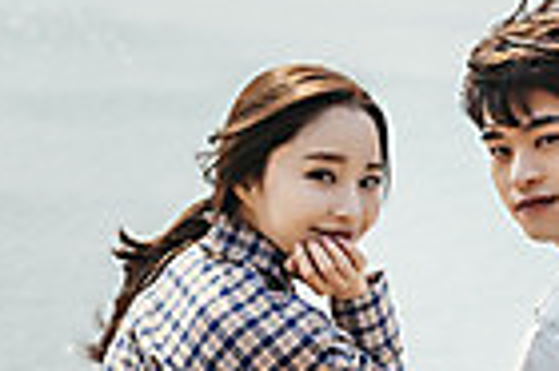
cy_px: 104
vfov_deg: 9.1
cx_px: 82
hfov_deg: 13.6
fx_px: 2326
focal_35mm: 150
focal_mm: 35
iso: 100
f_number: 2.8
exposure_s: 1/3200
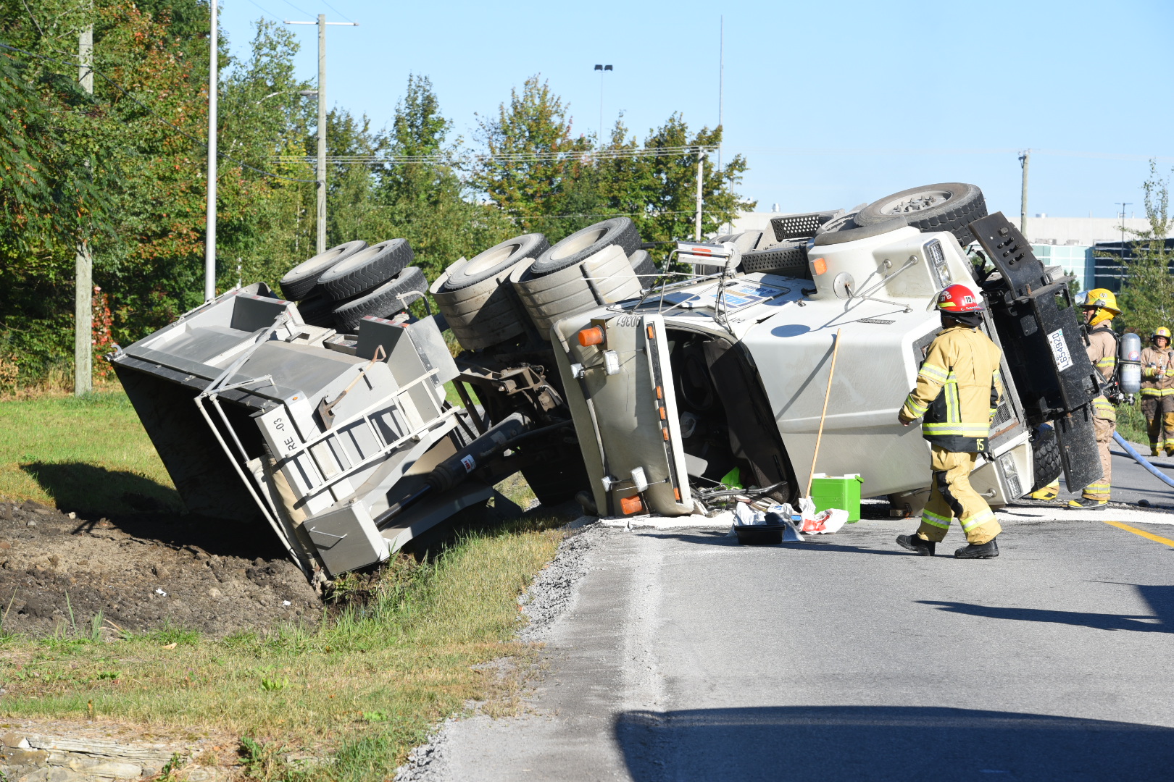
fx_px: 3913
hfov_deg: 17.1
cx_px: 587
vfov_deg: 11.4
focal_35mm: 120
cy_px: 391
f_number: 9
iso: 320
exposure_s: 1/400
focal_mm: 120
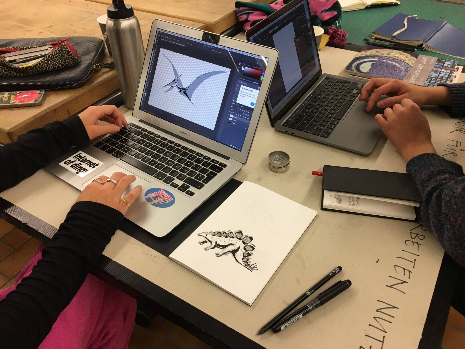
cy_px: 174
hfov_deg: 61.7
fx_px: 390
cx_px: 232
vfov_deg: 48.2
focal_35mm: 29
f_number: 2.2
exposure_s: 1/33
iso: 80
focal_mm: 4.15
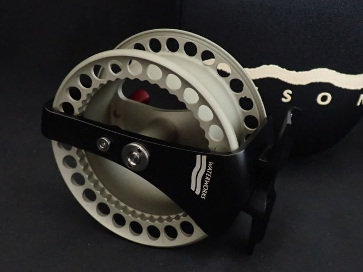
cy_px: 122
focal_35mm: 43
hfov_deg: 43.9
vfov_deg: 33.6
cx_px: 186
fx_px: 451
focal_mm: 6.37
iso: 800
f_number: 2.5
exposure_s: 1/30
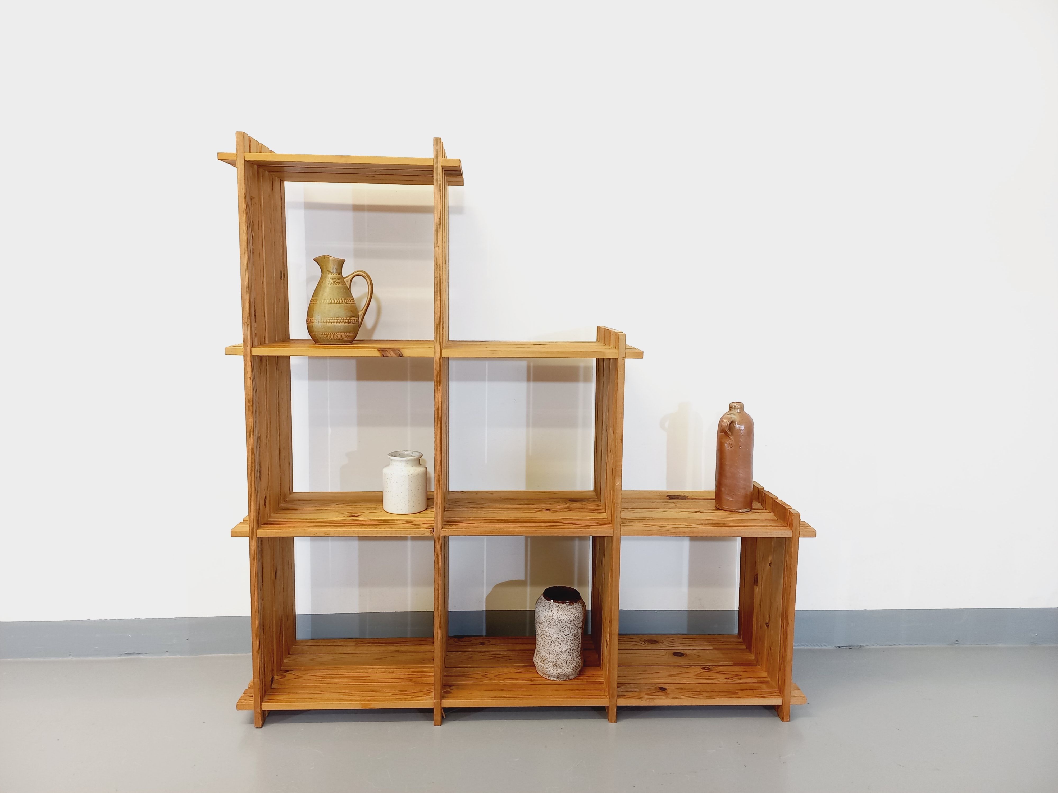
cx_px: 529
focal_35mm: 25
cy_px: 396
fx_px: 764
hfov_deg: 69.4
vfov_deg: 54.9
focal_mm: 4.65
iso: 250
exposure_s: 1/49
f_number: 1.8
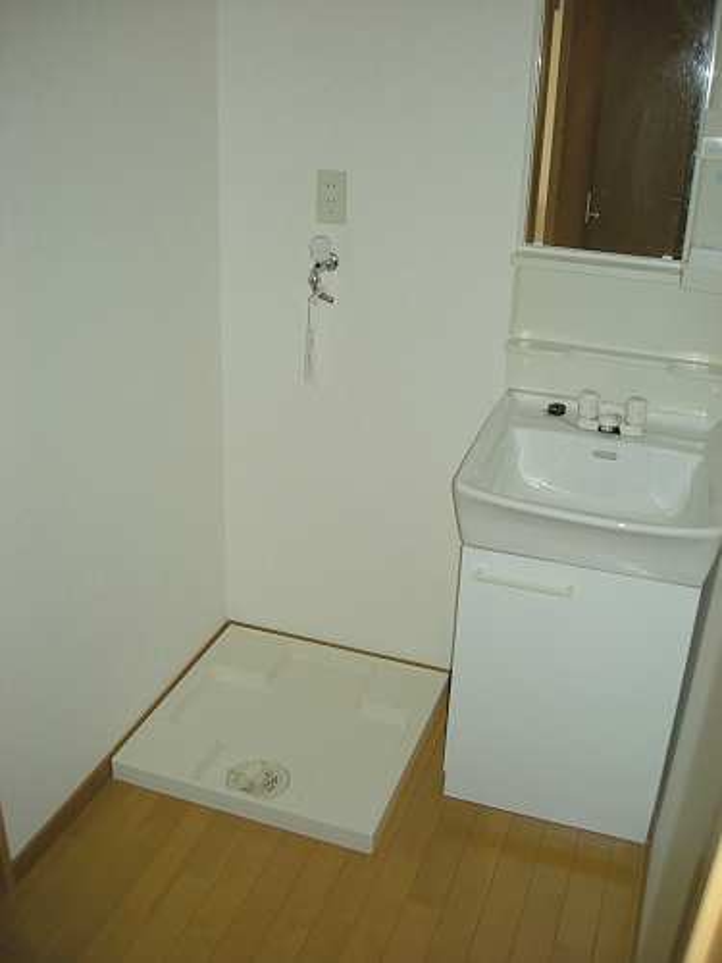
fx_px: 973
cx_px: 361
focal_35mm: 35
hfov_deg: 40.7
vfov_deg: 52.6
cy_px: 482
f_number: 2.8
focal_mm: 5.7
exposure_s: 1/60
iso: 64
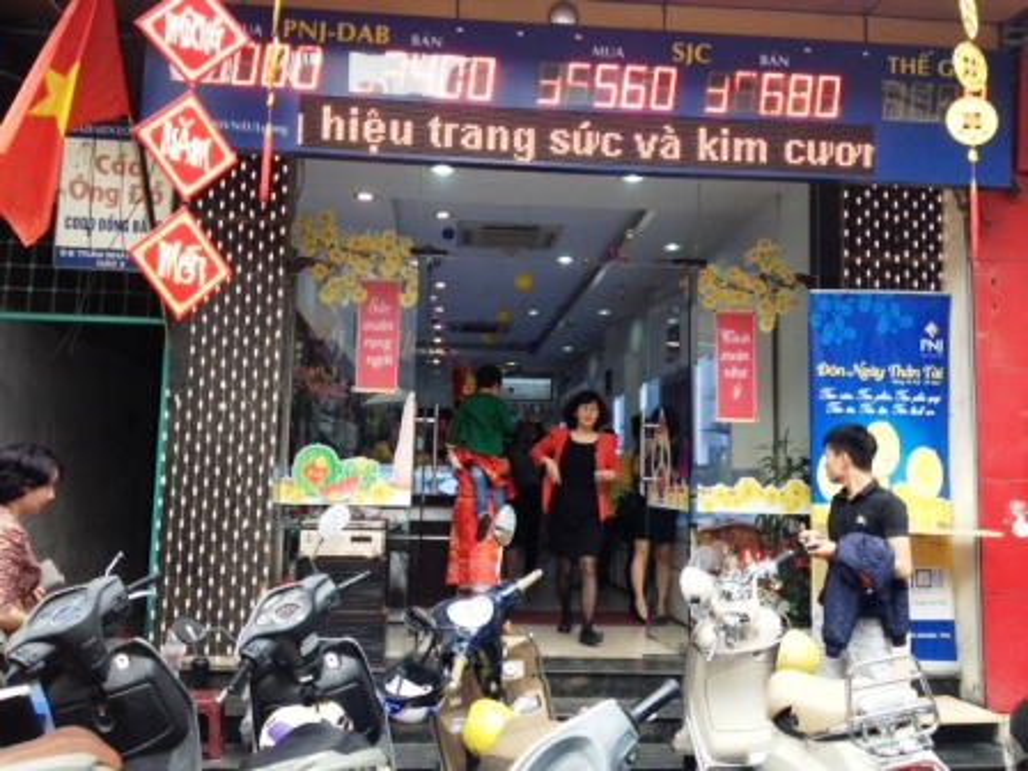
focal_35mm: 35
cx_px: 514
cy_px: 386
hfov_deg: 52.6
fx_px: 1039
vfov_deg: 40.7
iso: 50
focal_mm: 4.28
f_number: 2.4
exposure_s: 1/133
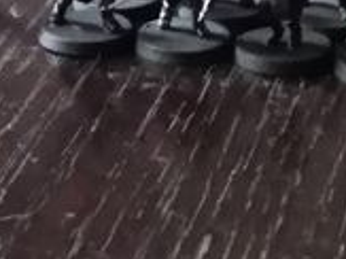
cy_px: 11
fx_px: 1598
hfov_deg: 12.3
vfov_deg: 9.2
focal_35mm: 160
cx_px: 36
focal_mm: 3.46
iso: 1702
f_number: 2.2
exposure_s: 1/12.5
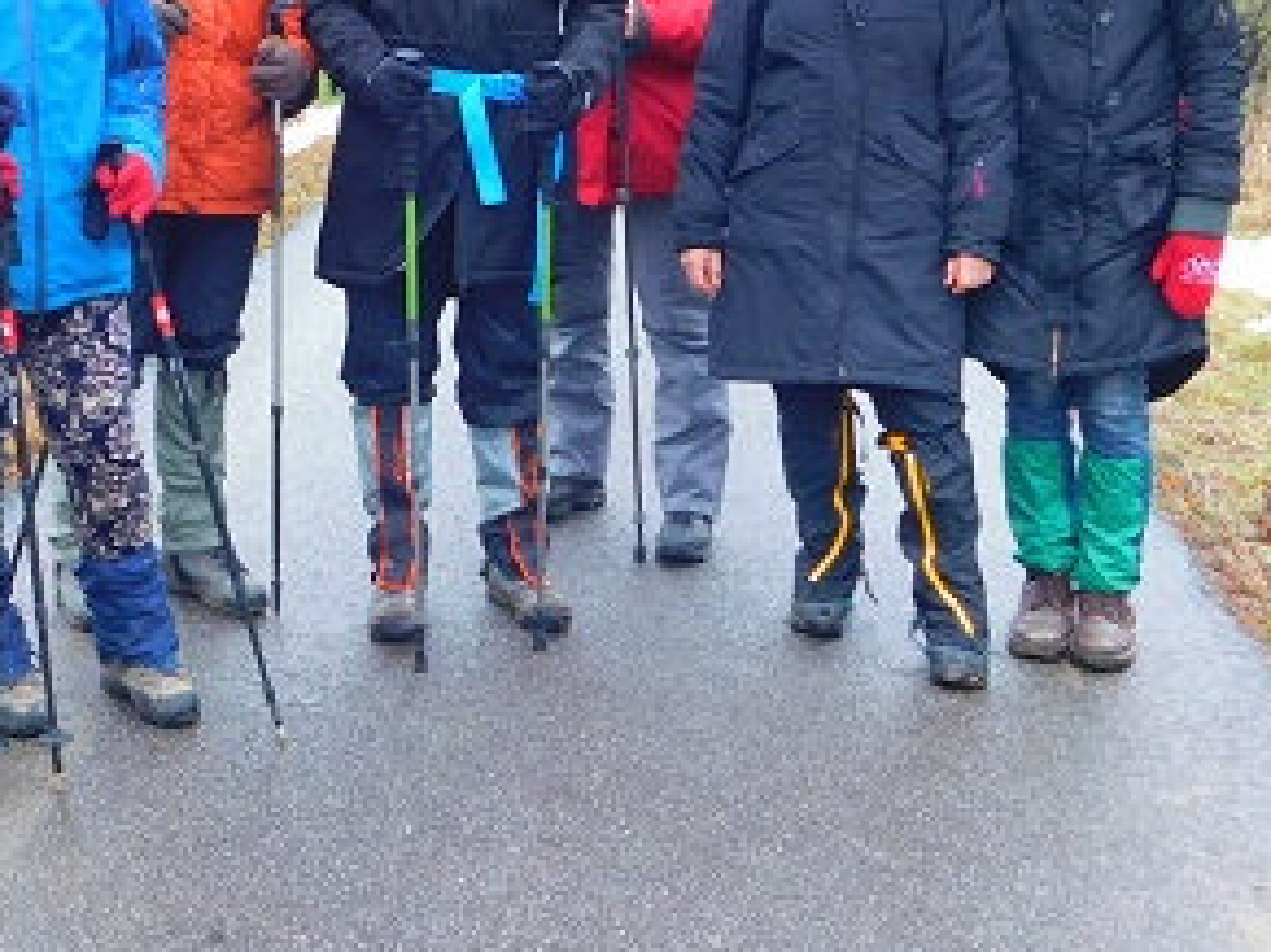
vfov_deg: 21.8
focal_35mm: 66
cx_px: 310
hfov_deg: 28.9
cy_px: 135
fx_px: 2422
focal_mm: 5.3
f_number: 3.2
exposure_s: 1/40
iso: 125
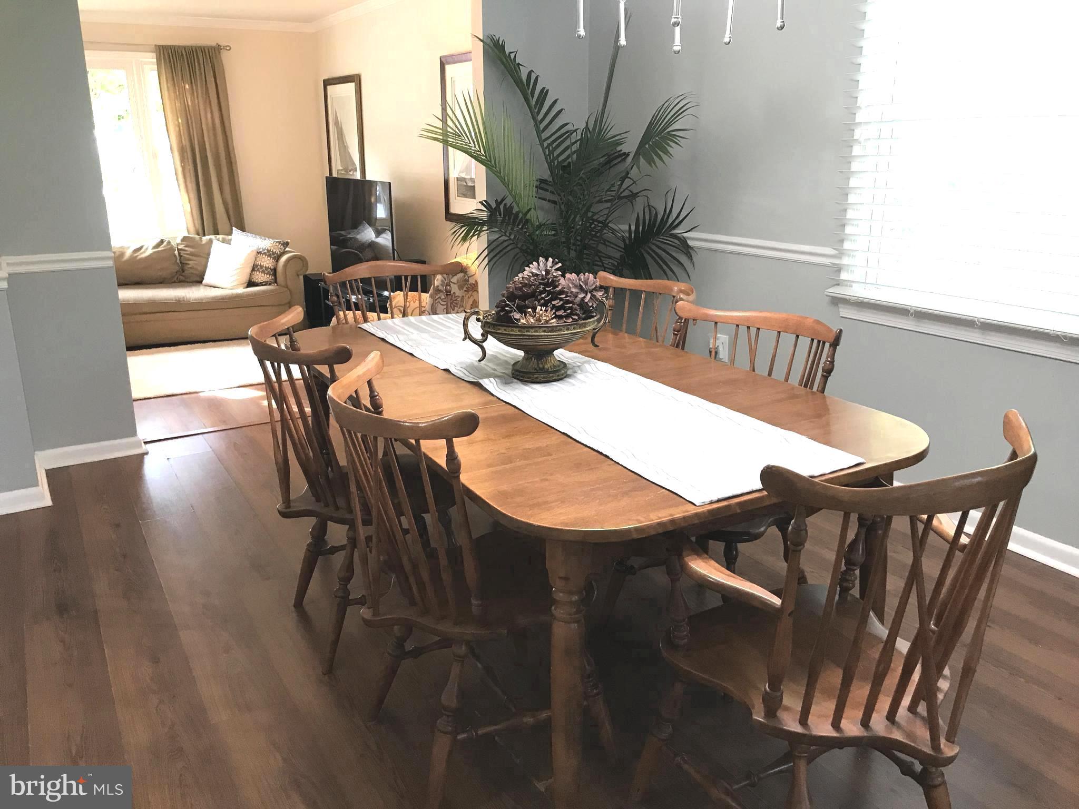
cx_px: 540
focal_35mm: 28
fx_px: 873
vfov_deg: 49.7
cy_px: 404
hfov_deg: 63.4
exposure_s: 1/17
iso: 40
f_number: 1.8
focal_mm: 3.99
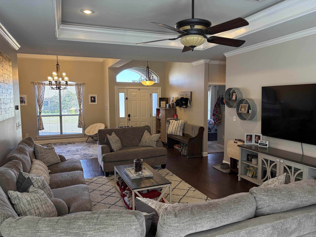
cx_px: 158
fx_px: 237
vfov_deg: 53.1
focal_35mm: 26
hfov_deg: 67.3
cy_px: 118
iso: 125
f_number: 1.6
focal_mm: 5.96
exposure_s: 1/123
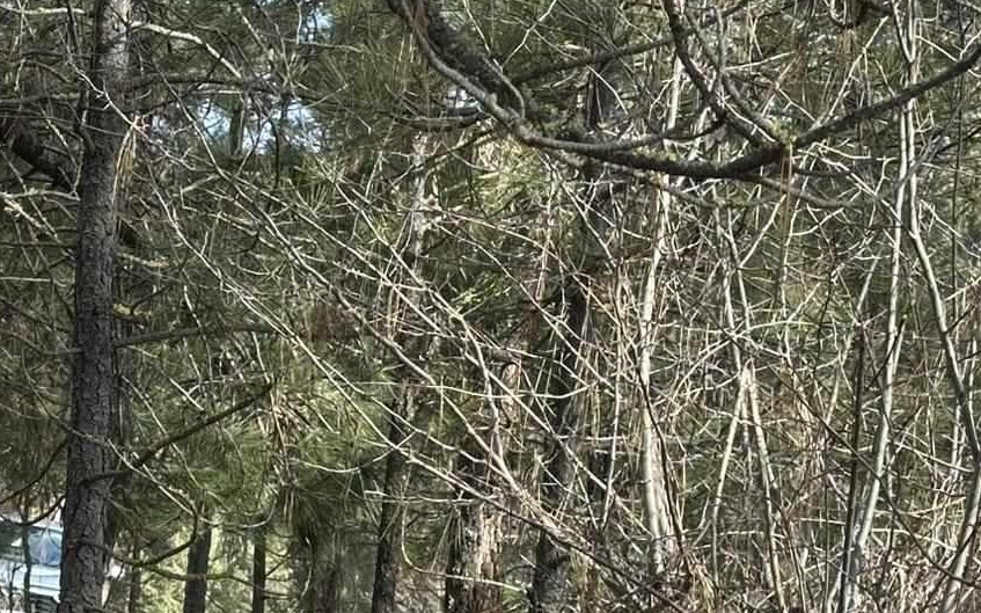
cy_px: 378
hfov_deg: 16.9
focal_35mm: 123
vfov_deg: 10.6
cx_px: 373
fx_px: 3288
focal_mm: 6.86
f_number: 1.78
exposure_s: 1/594
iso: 64
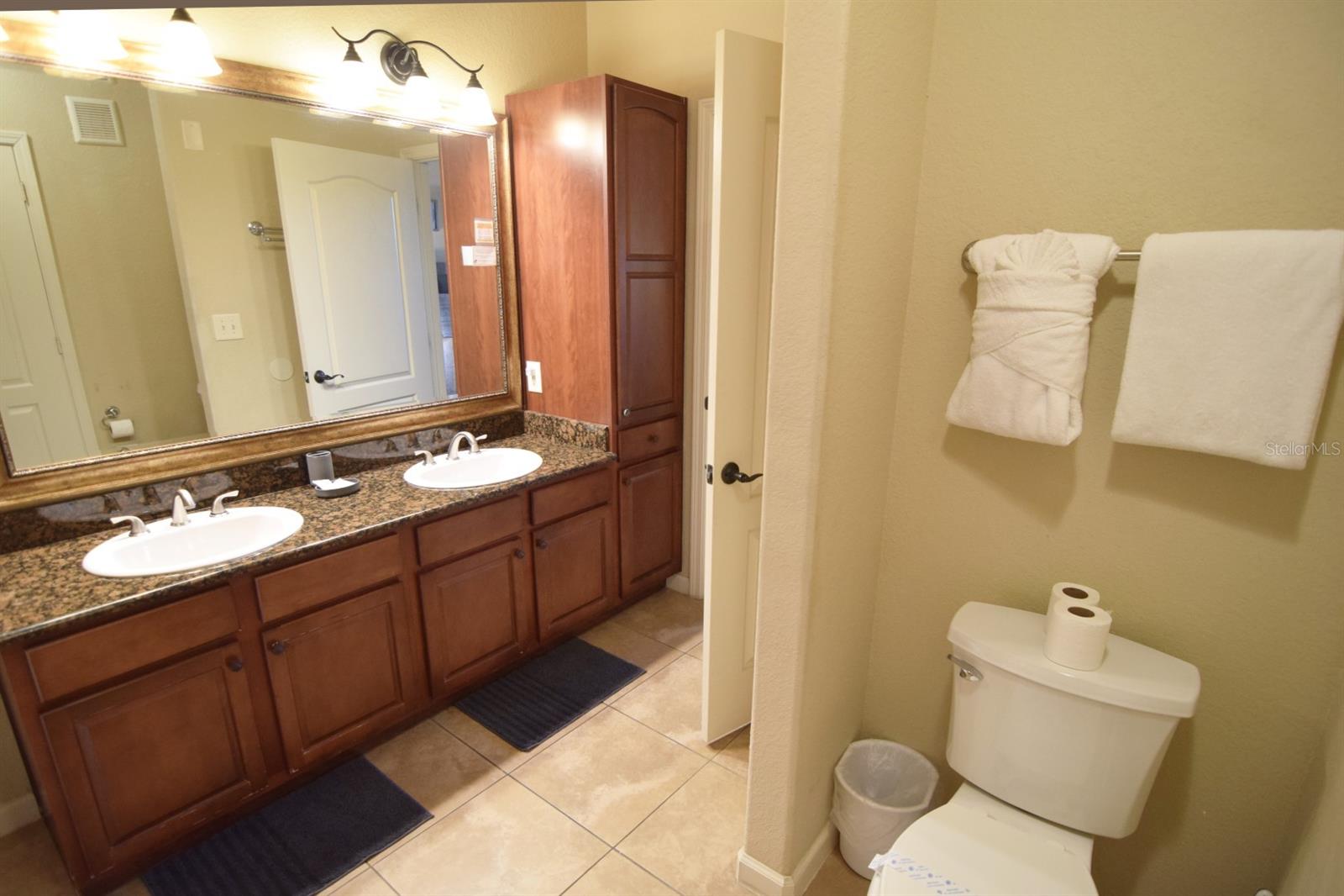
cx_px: 672
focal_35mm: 16
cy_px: 448
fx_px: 616
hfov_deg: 95.0
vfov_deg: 72.0
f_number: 2.8
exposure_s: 1/60
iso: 900
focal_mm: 11
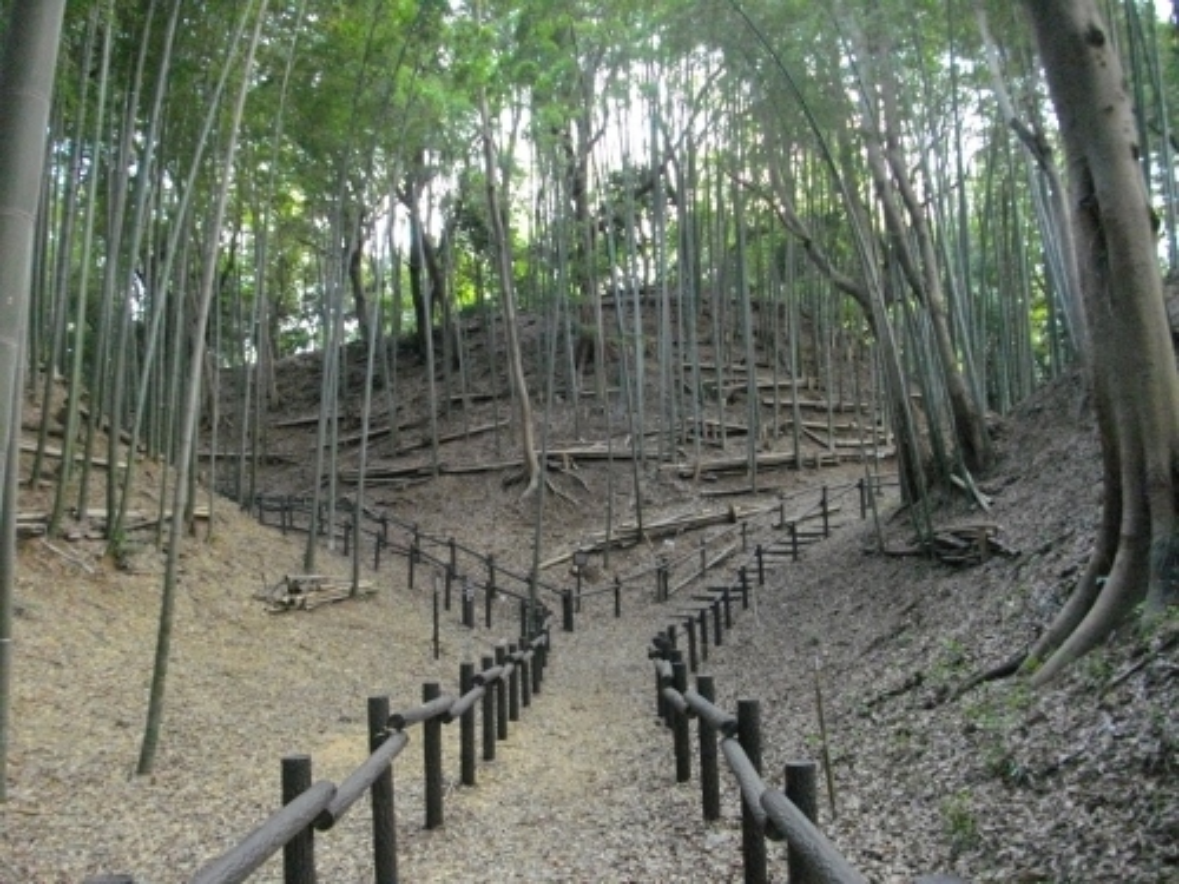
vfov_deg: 44.2
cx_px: 590
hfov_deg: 56.8
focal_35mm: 32
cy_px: 442
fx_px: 1090
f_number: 2.9
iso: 800
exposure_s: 1/80
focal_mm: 5.7
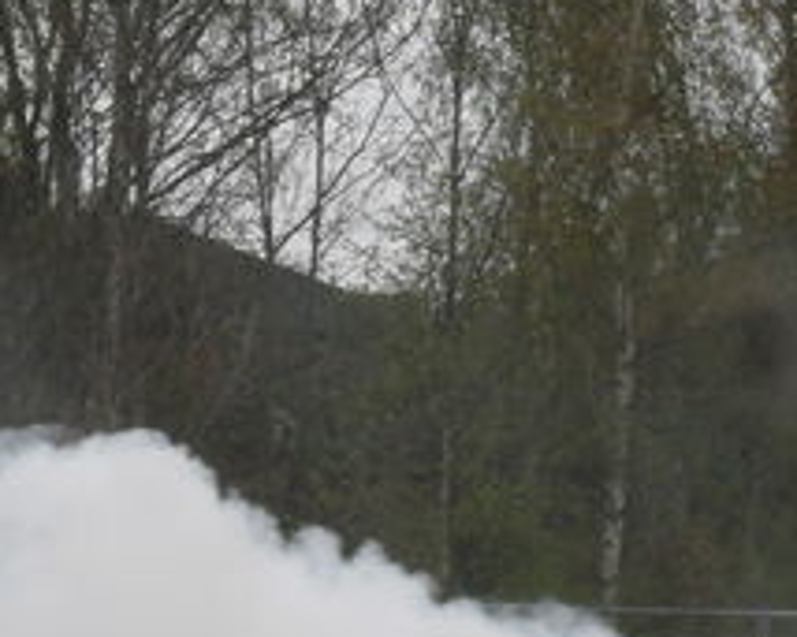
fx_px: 7238
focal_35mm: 307
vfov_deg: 5.0
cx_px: 592
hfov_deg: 6.3
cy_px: 723
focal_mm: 18.9
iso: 100
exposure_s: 1/250
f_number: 5.8
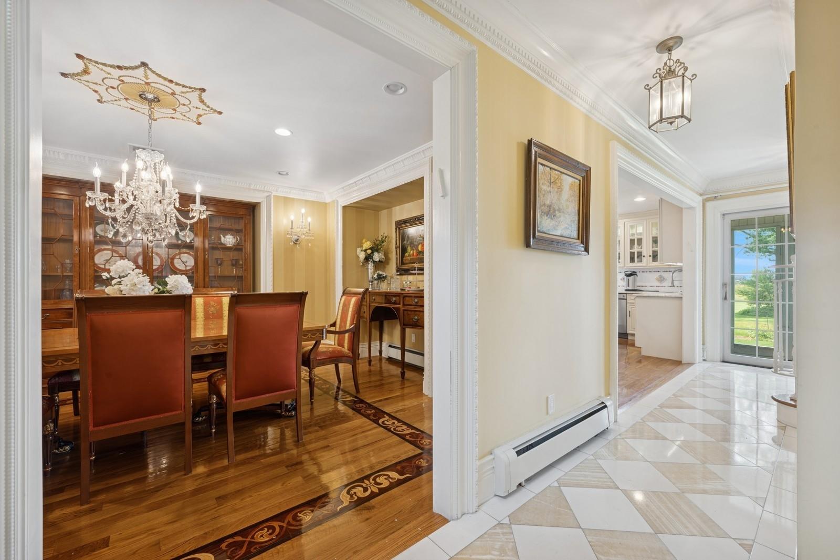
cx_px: 420
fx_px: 338
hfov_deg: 102.3
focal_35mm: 14
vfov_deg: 79.2
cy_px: 280
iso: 100
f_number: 11
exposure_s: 1/2
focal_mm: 14.5
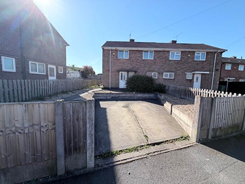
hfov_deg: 102.1
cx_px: 122
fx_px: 99
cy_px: 92
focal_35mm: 14
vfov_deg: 85.7
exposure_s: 1/770
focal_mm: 2.22
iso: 40
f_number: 2.2
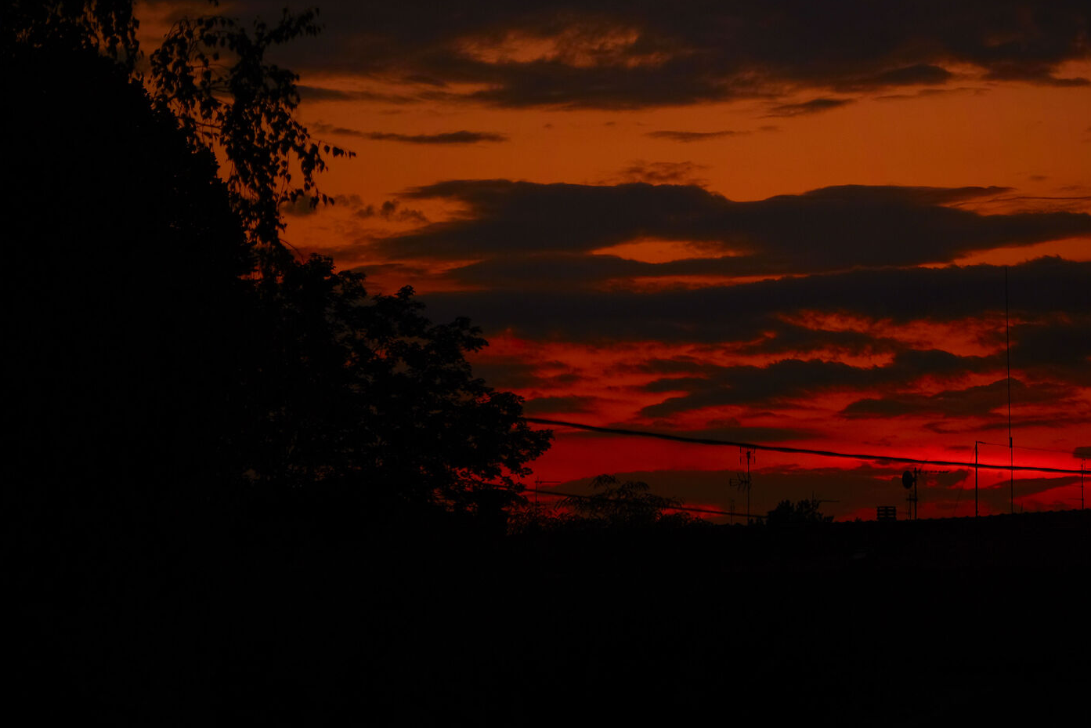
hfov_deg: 14.3
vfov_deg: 9.6
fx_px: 4334
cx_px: 711
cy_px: 190
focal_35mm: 143
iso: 160
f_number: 5
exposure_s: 1/160
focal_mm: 55
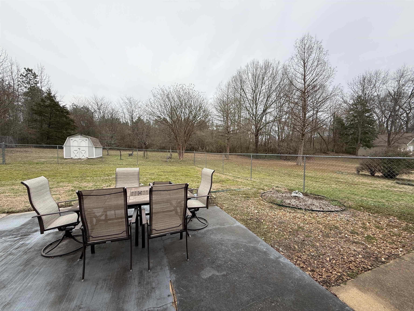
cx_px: 207
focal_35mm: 14
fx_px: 167
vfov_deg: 85.7
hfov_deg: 102.1
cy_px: 156
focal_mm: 2.22
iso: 64
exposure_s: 1/442
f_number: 2.2
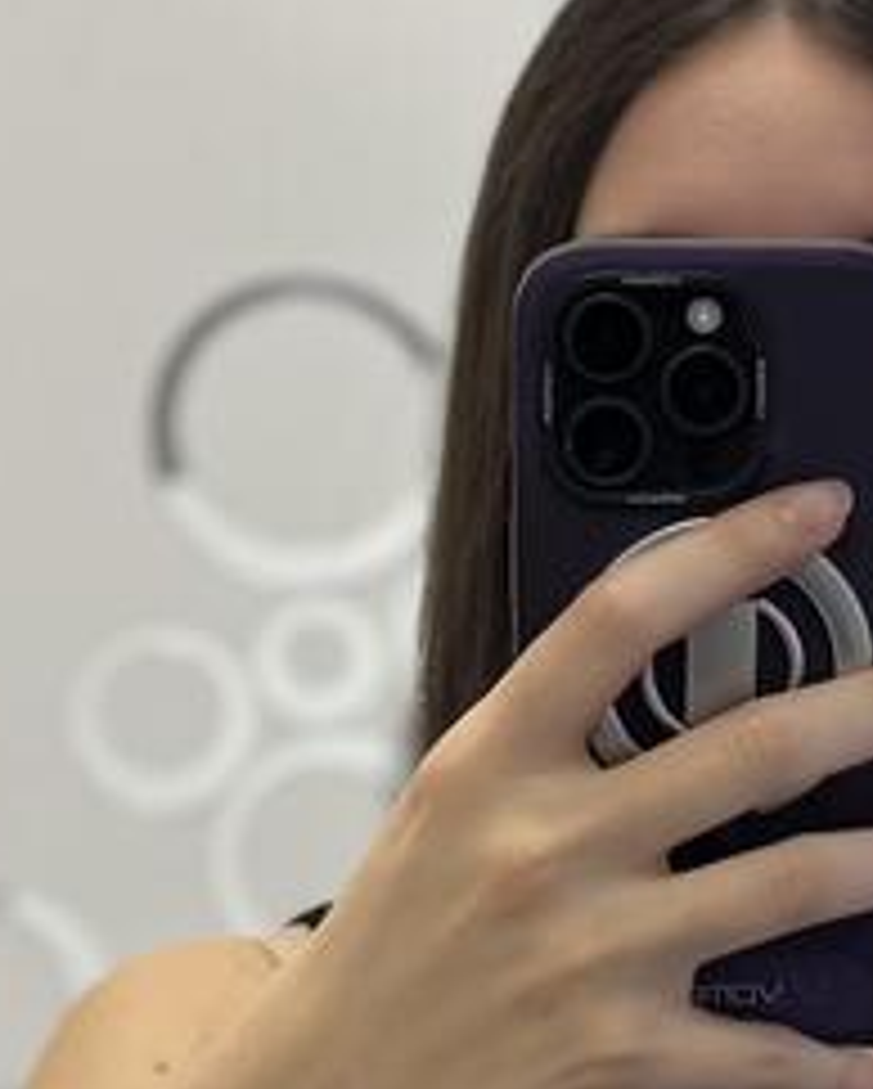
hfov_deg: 10.6
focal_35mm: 145
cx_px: 812
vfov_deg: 13.2
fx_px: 4677
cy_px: 945
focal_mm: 6.76
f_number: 1.78
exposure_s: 1/100
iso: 80
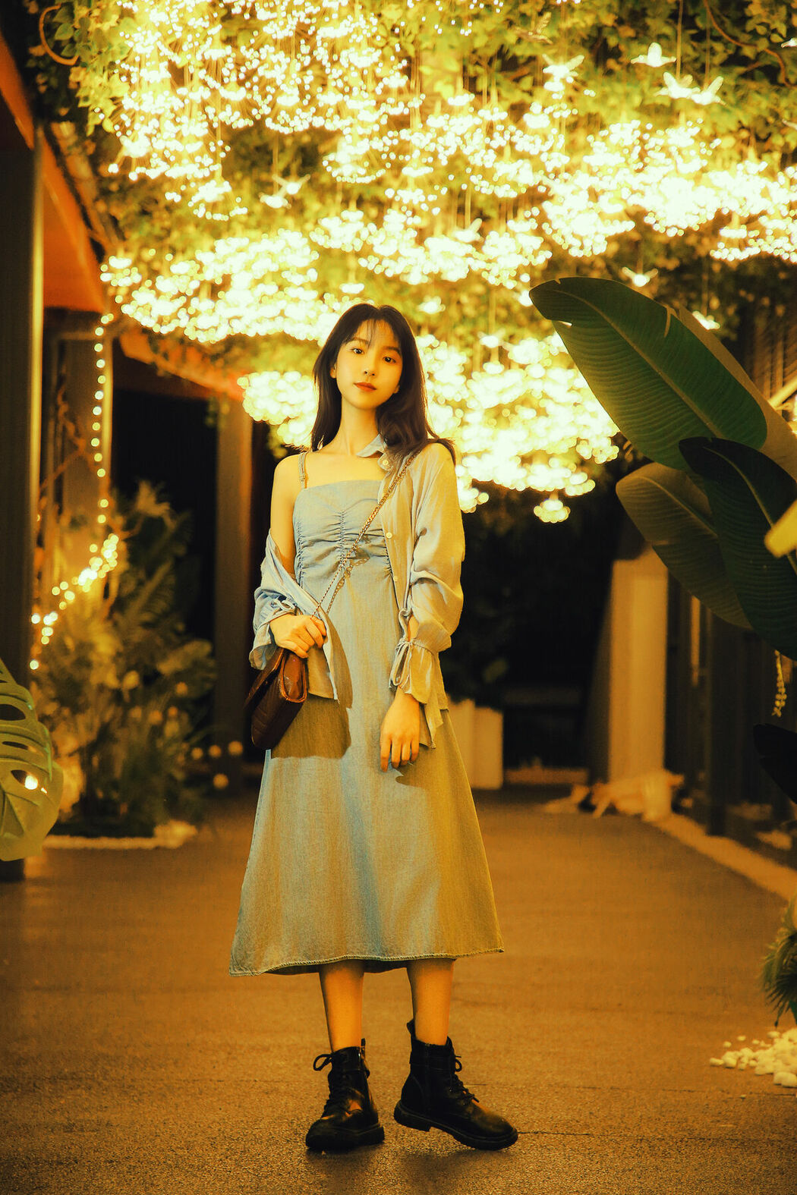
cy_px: 598
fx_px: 3420
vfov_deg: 19.8
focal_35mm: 103
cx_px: 398
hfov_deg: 13.3
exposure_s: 1/80
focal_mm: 105
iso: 3200
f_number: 4
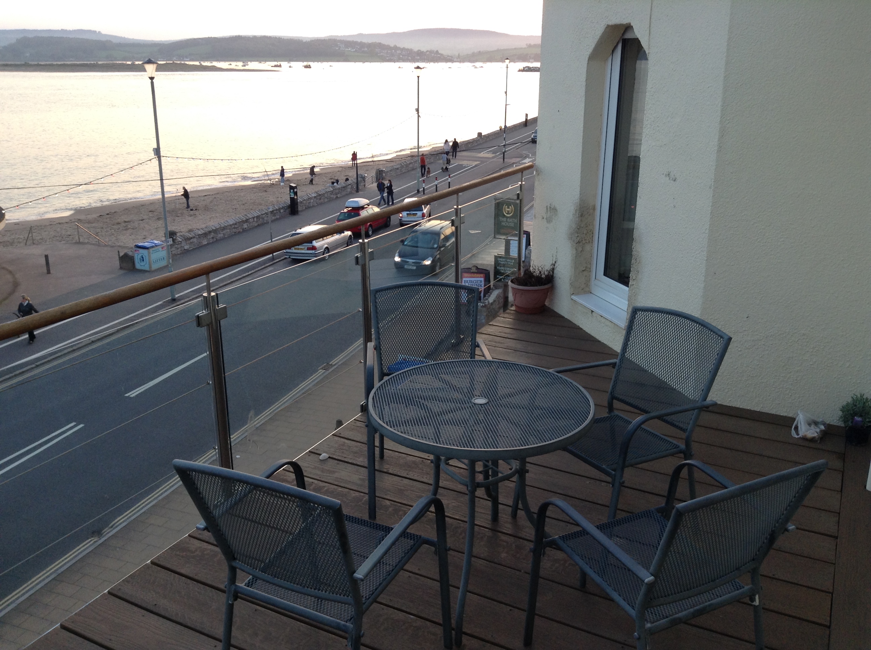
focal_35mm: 33
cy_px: 325
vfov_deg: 42.8
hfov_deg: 55.4
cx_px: 436
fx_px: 829
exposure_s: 1/60
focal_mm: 3.3
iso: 32
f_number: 2.4
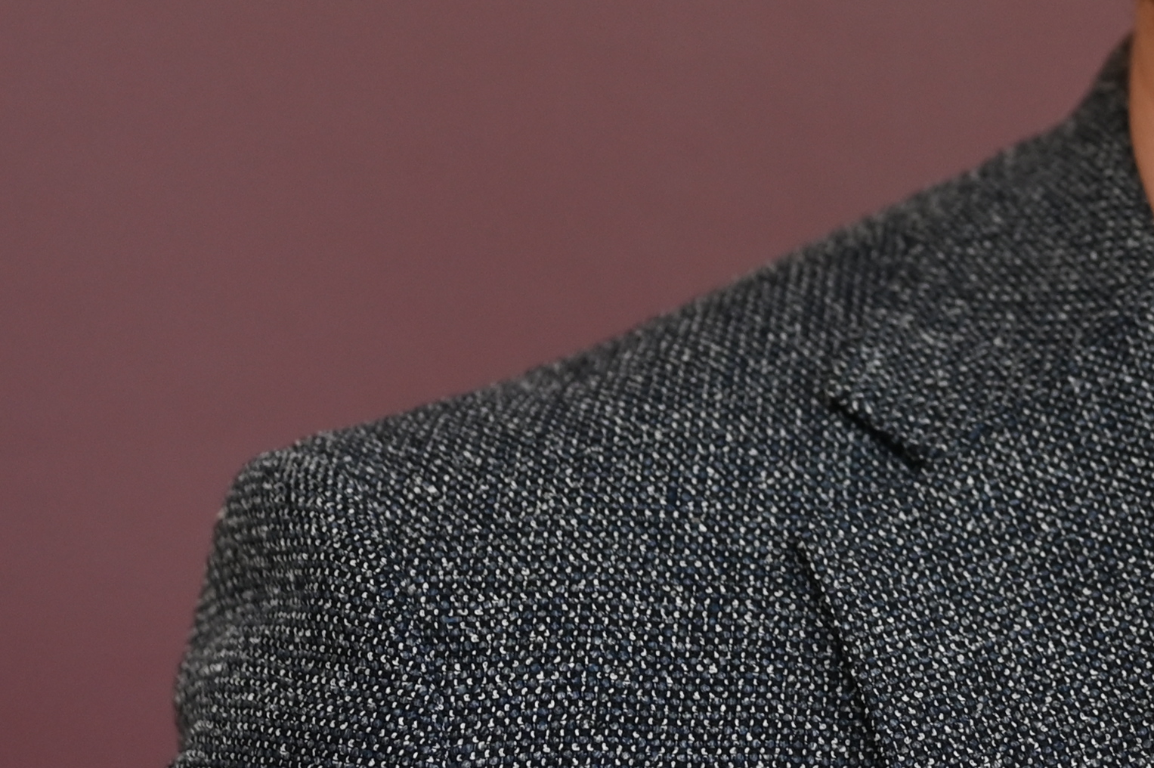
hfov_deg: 10.2
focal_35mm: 198
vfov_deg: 6.8
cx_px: 1499
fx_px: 6343
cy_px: -309
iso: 640
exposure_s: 1/125
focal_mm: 50
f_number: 2.8
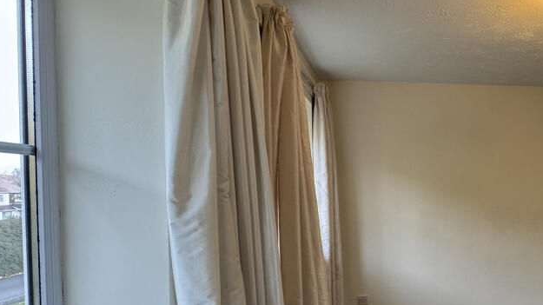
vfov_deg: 45.5
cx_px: 436
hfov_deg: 67.0
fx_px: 360
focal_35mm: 25
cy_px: 191
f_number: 2.2
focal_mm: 2.22
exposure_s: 1/99
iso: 200
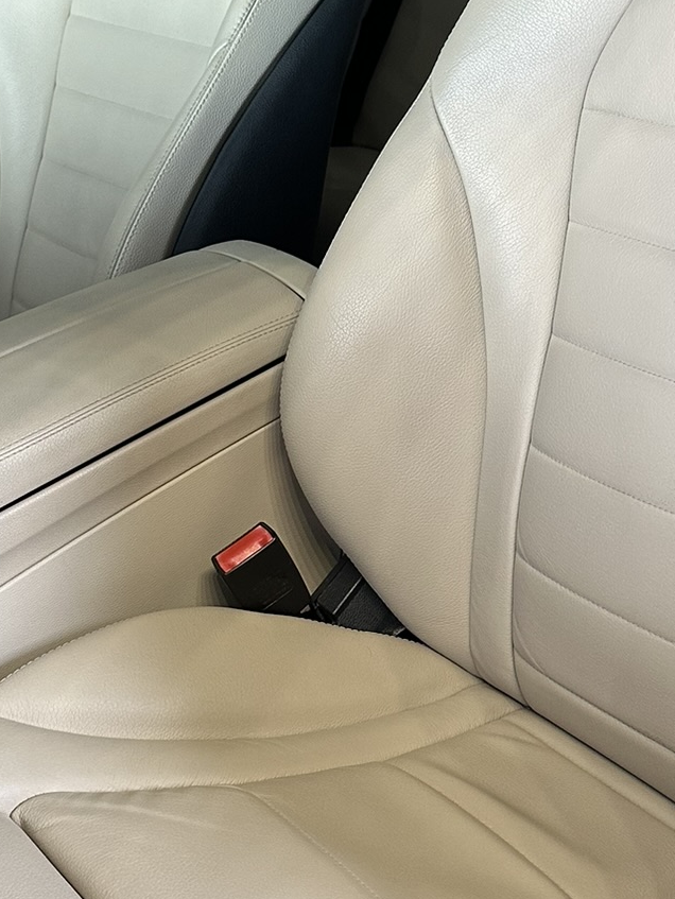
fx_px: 1507
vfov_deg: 33.1
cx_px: 334
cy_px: 361
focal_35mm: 58
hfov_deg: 25.2
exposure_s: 1/120
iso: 200
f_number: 1.78
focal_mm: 6.86
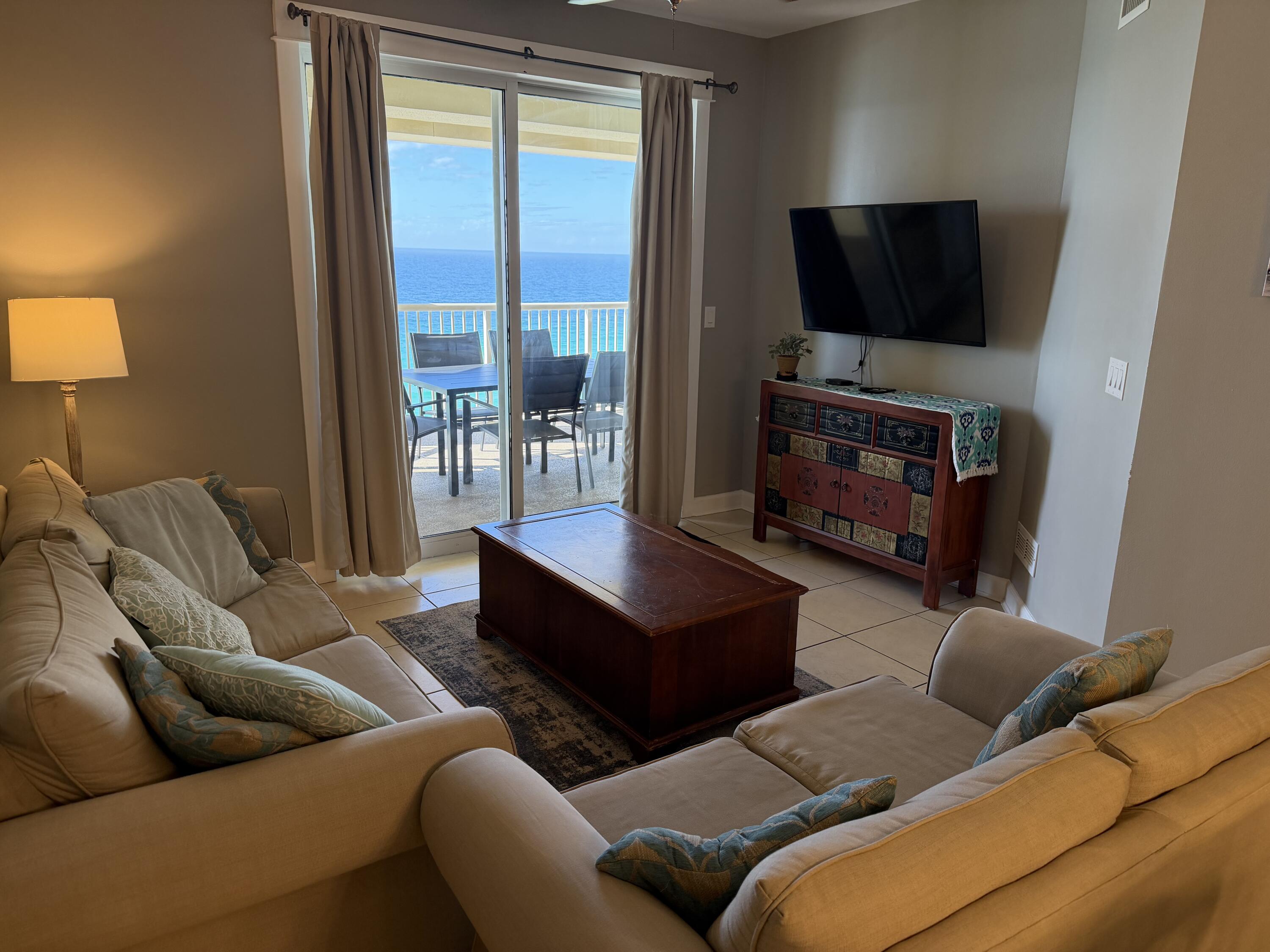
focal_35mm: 24
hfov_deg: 71.6
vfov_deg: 56.8
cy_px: 476
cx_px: 635
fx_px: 881
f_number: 1.78
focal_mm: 6.76
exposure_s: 1/139
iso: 200
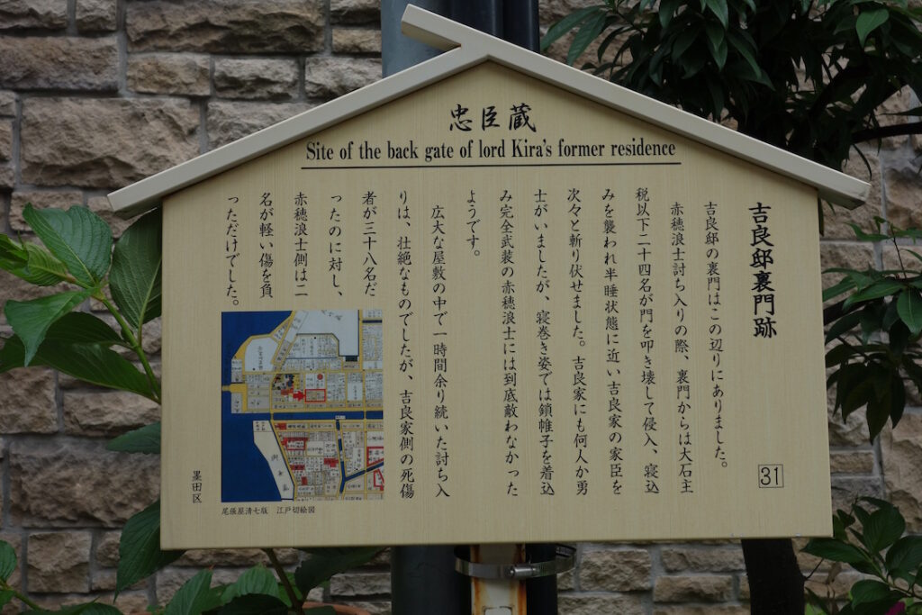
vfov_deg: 27.5
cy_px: 308
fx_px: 1255
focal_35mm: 49
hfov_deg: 40.3
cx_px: 461
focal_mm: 18.02
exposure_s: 1/320
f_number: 5
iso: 125
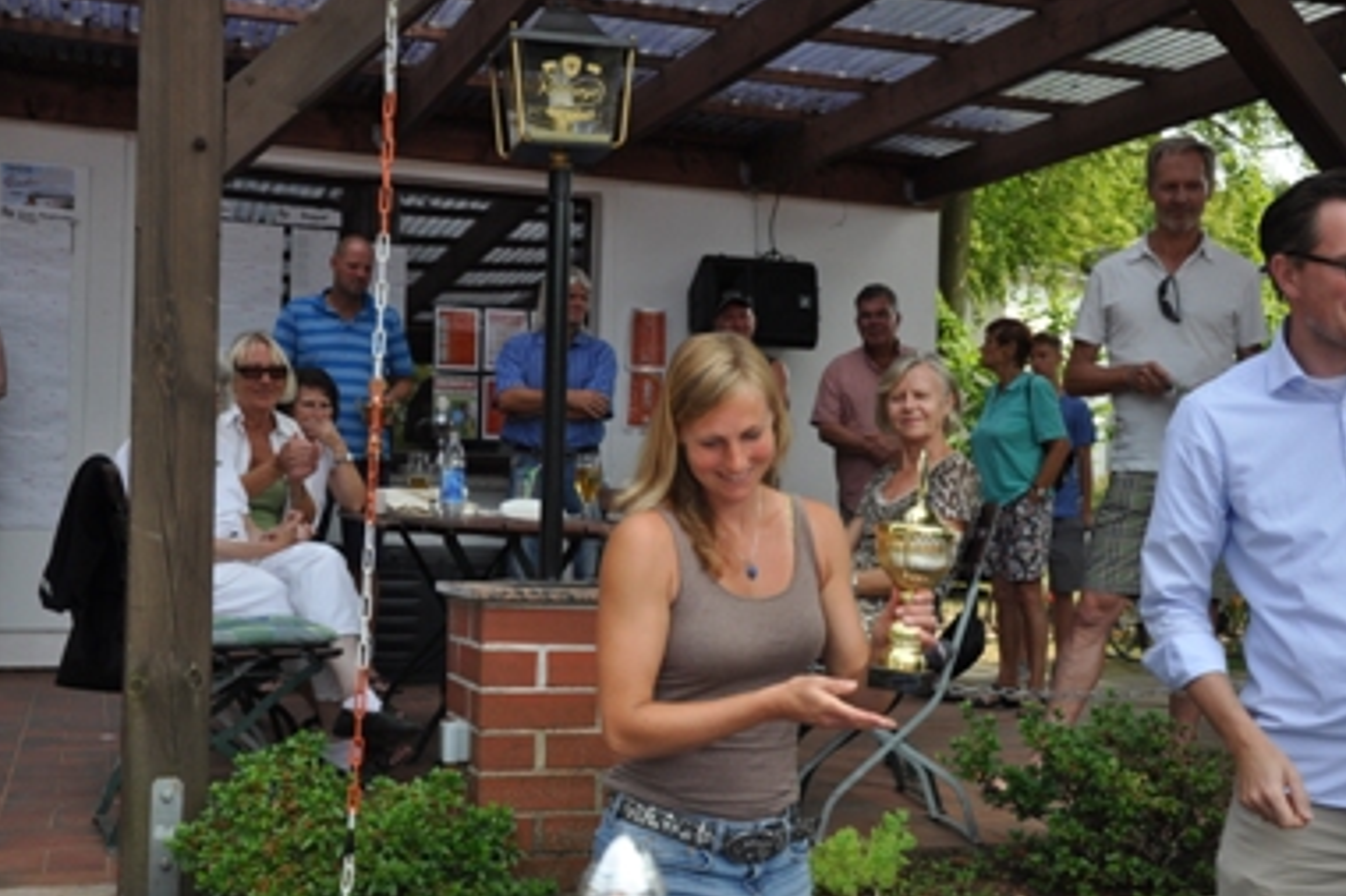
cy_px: 506
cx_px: 708
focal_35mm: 46
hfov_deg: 42.7
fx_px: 1719
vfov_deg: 29.2
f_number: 4.5
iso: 400
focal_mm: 26
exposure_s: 1/1000
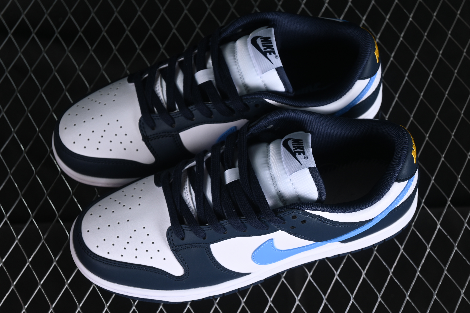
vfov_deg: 18.2
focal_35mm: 75
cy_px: 156
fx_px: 979
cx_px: 235
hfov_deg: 27.0
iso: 160
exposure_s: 1/60
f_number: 6.3
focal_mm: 50
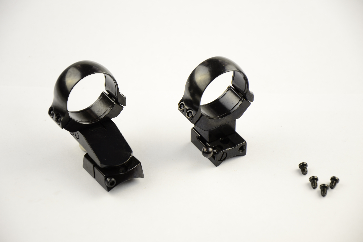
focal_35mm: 158
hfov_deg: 13.0
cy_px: 121
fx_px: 1588
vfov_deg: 8.7
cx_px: 182
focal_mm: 105
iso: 100
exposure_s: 1/15
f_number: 5.6
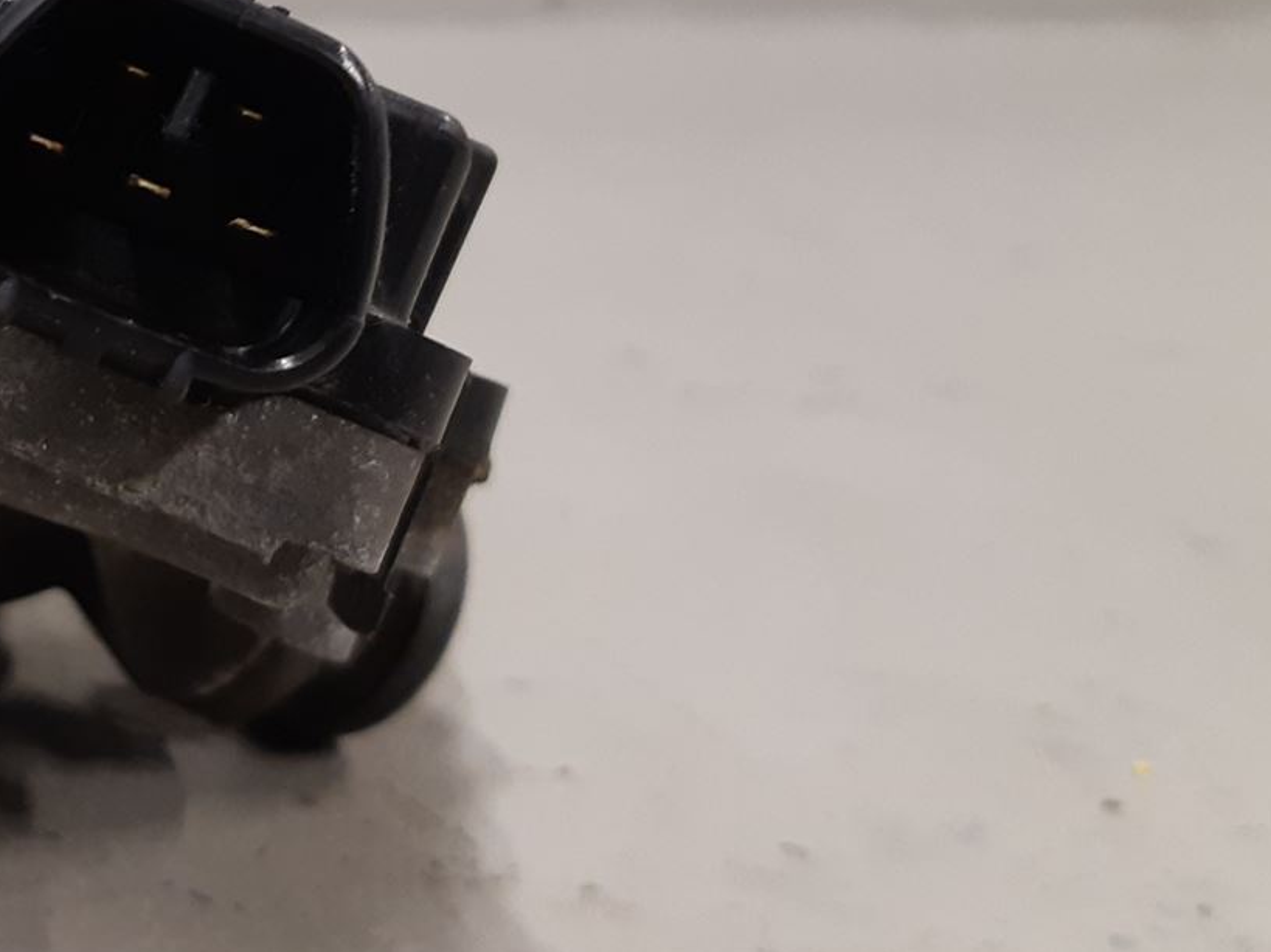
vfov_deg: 22.4
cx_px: -85
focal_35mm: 65
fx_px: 2386
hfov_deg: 27.6
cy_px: 228
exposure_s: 1/50
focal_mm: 3.93
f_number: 1.7
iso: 160
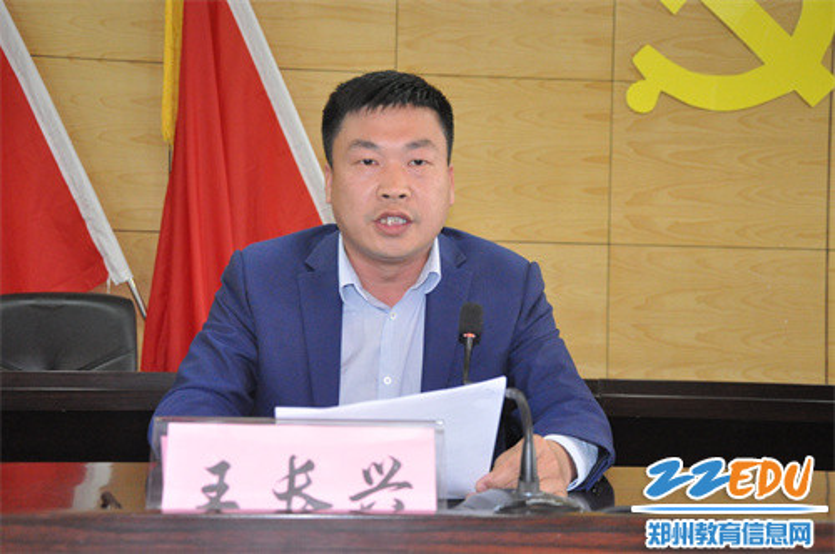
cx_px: 418
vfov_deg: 26.4
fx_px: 1181
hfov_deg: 38.9
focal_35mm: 51
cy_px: 277
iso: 2500
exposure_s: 1/60
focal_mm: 34
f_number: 5.6
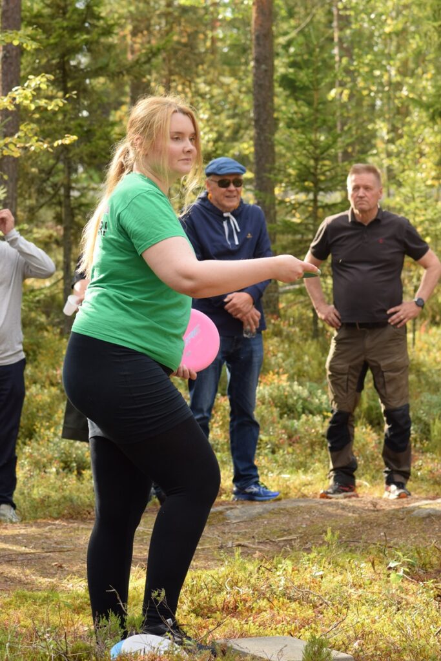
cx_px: 220
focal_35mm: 128
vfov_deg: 16.1
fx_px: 2342
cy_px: 330
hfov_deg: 10.8
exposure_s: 1/200
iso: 200
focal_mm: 85
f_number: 5.6
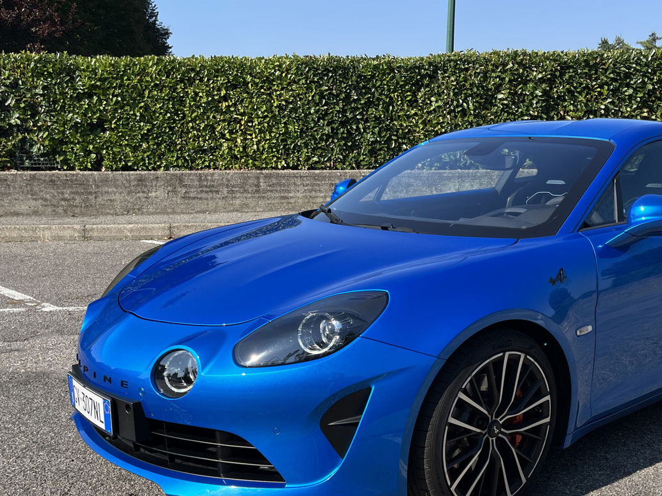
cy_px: 347
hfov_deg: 46.5
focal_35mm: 40
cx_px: 398
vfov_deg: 35.5
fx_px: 765
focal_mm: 5.1
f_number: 1.6
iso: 50
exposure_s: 1/2137
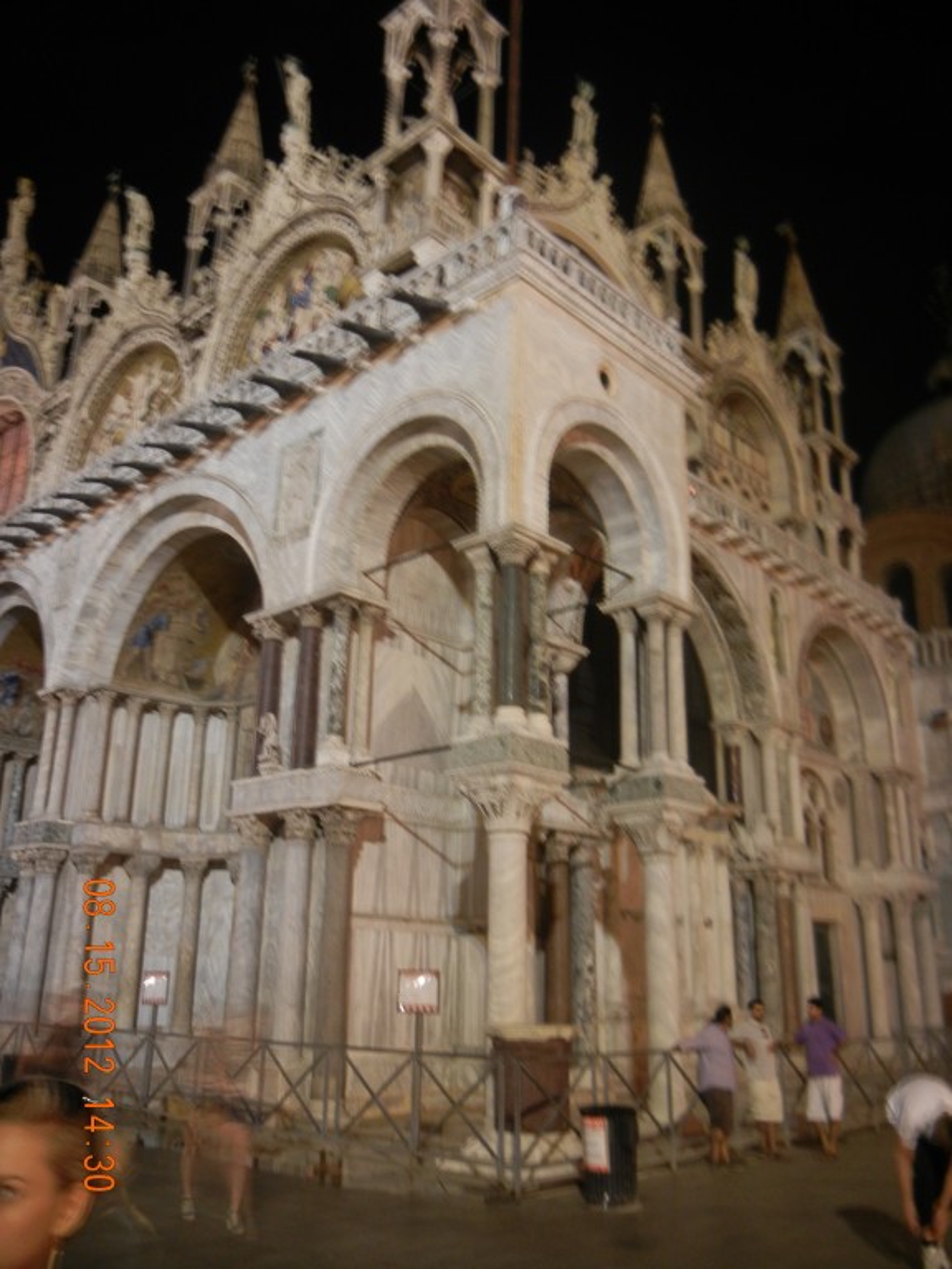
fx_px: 1100
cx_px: 476
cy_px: 634
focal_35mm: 30
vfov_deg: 60.0
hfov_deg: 46.8
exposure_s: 1
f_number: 3.5
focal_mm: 5.4
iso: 226
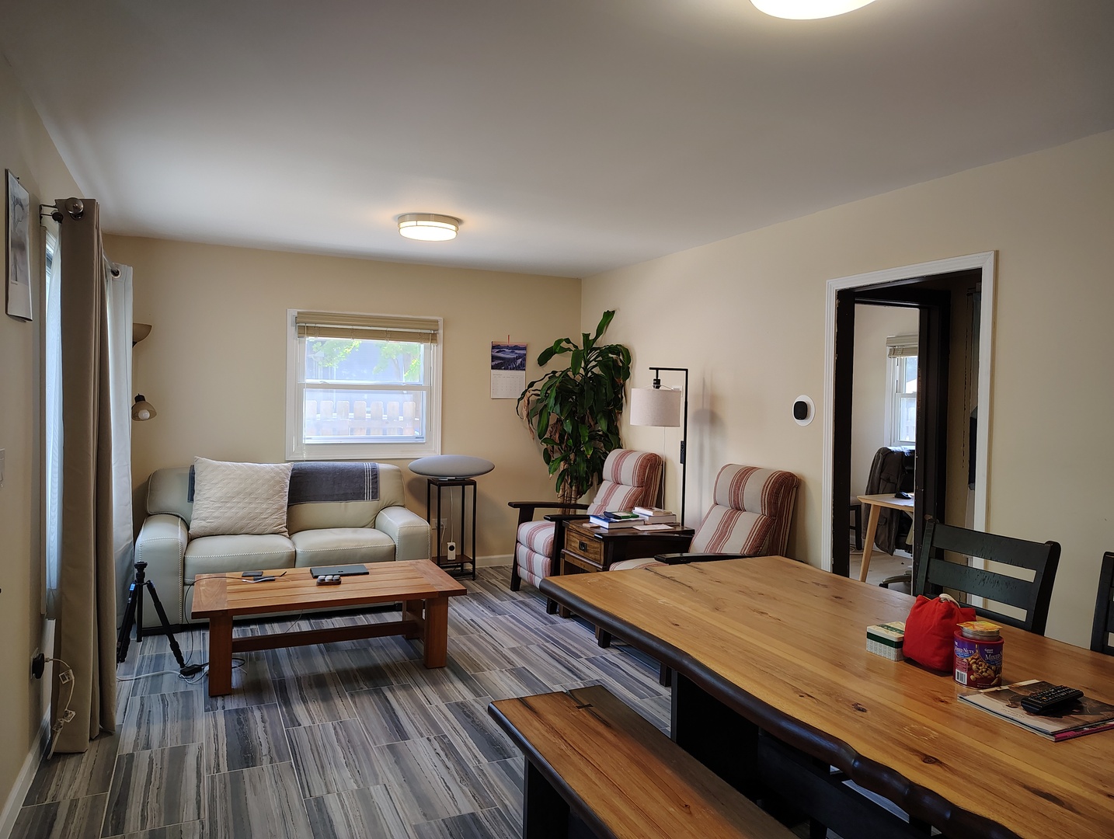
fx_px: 774
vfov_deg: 56.9
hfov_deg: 71.5
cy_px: 420
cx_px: 557
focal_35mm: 24
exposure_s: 1/60
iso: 841
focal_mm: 5.56
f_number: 1.8
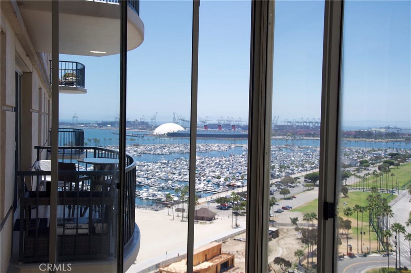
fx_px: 479
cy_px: 136
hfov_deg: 46.5
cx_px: 206
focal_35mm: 42
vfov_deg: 31.8
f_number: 6.3
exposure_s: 1/1600
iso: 400
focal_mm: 28
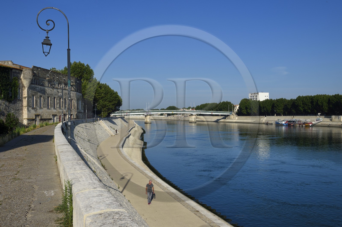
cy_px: 114
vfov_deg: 33.3
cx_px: 171
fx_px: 380
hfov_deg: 48.5
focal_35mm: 40
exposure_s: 1/250
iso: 200
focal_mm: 40
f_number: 18
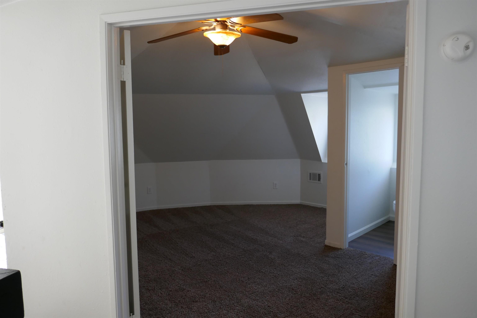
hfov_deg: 71.5
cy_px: 159
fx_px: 331
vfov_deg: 51.3
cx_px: 238
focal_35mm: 25
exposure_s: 1/60
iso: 320
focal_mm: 9.1
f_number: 2.8
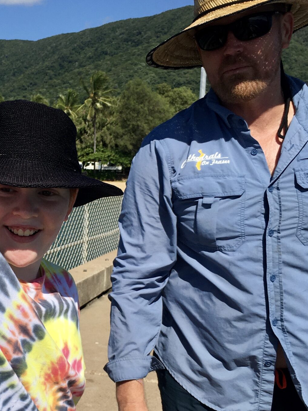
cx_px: 38
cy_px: 261
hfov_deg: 25.8
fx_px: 653
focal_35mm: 55
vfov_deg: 34.7
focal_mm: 4.15
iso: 25
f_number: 2.2
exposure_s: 1/2331
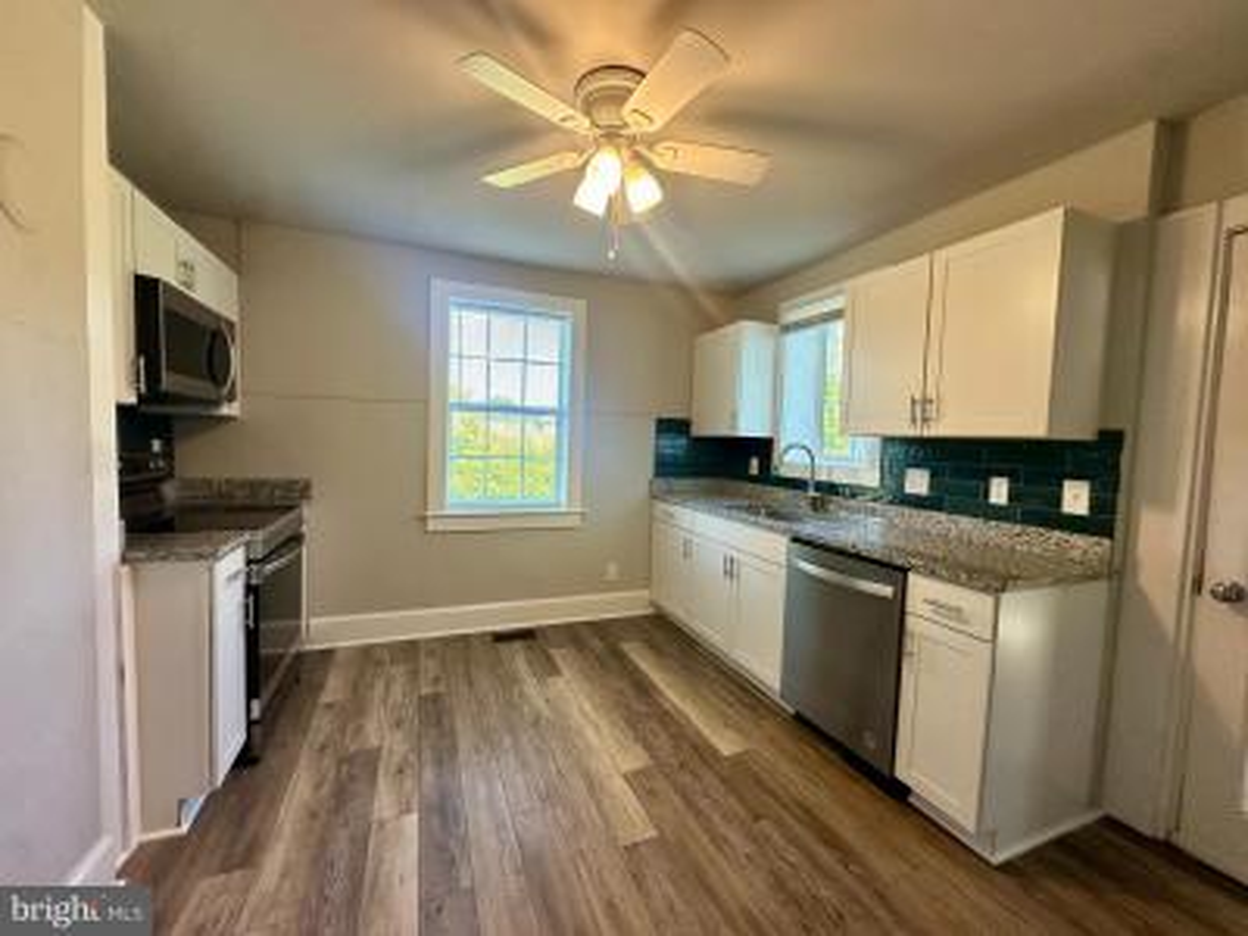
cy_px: 468
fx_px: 505
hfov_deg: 102.1
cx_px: 624
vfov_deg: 85.7
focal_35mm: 14
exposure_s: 1/120
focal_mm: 2.22
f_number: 2.2
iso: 200
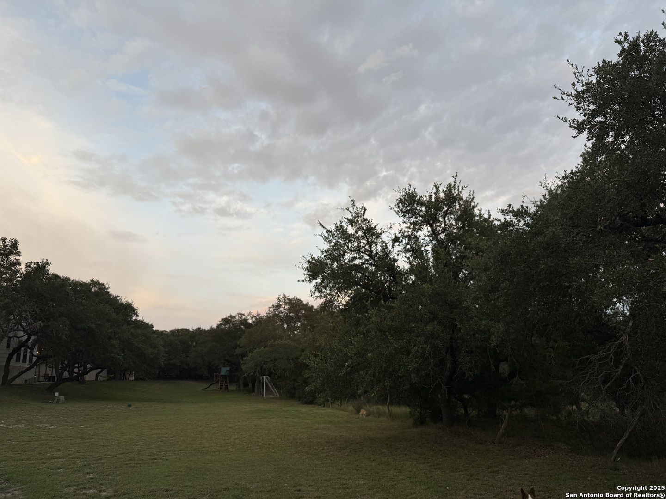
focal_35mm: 24
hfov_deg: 71.6
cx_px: 333
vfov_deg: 56.8
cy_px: 250
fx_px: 462
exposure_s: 1/253
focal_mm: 6.76
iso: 64
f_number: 1.78
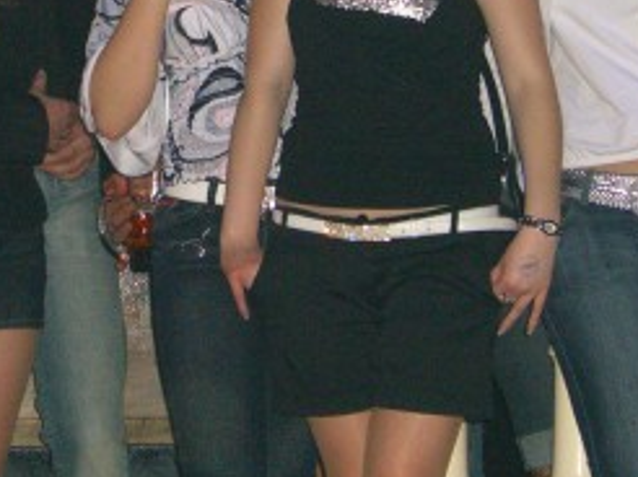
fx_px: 3057
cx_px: 205
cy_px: 8
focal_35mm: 166
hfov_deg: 11.9
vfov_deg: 8.9
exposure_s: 1/60
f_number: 4
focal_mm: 14.2
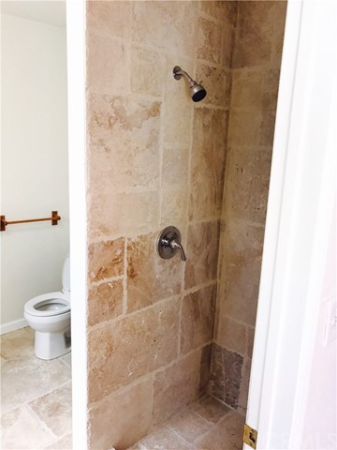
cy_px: 225
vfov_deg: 63.4
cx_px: 168
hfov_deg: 49.7
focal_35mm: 28
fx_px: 363
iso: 20
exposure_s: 1/120
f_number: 1.8
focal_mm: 3.99
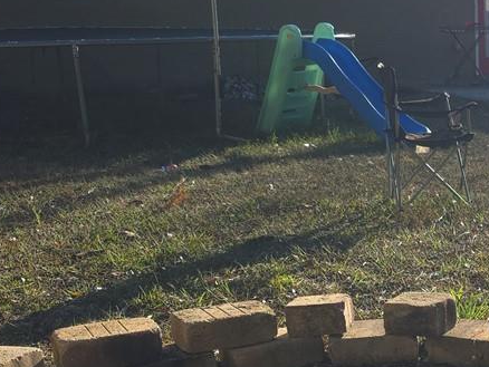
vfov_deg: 17.5
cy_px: 262
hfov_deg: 22.0
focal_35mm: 84
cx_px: 537
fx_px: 1187
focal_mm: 6.3
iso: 12
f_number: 1.7
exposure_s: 1/220
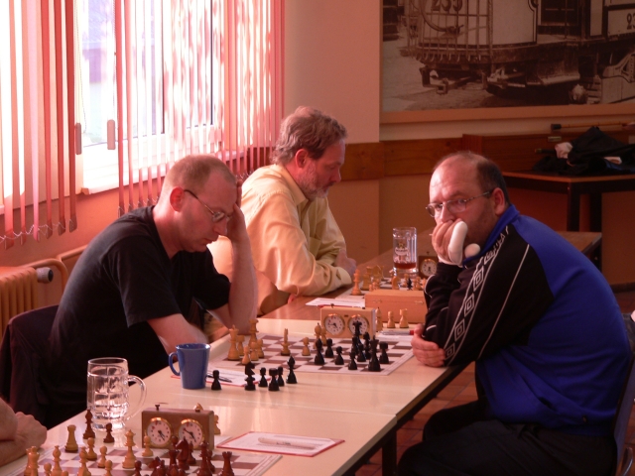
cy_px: 238
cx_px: 318
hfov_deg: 18.9
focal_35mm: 104
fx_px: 1908
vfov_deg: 14.2
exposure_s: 1/40
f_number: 2.8
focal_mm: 17.2
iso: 100
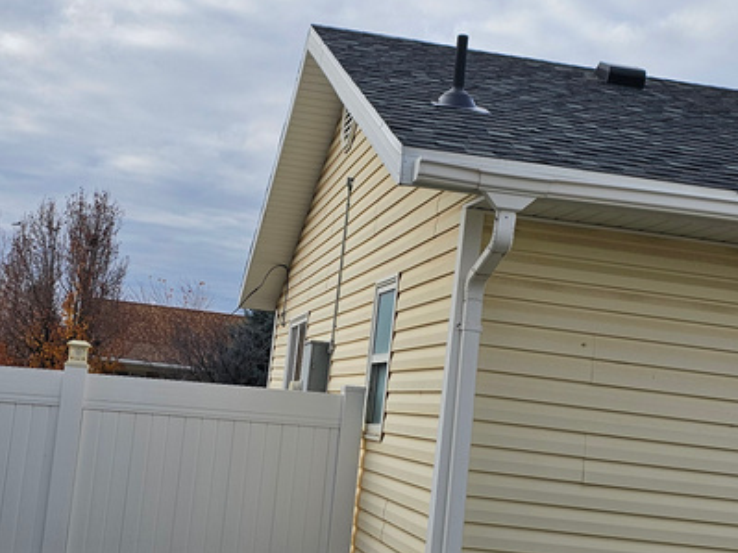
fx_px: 1257
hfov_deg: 32.7
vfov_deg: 24.8
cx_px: 355
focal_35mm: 59
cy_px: 279
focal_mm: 6.3
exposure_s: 1/1047
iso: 20
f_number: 1.7
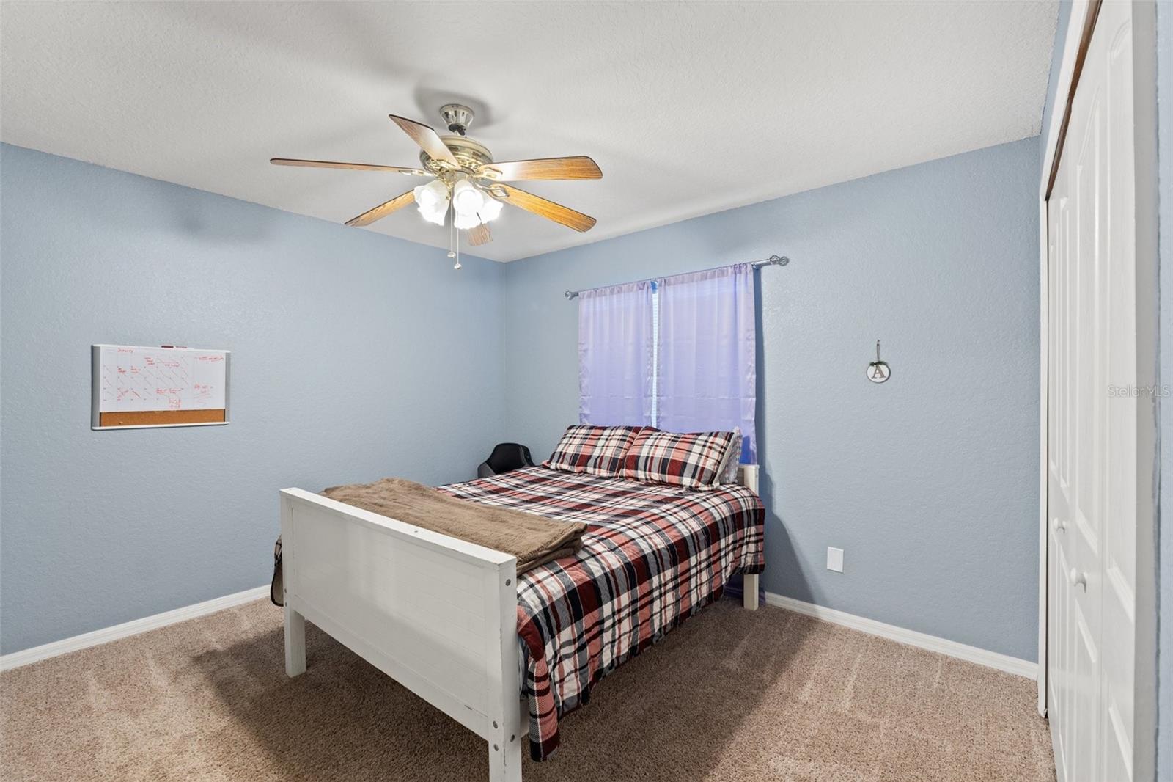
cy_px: 391
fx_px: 489
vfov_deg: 77.3
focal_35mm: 15
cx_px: 586
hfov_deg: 100.4
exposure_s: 1/5
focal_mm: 10
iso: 400
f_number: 7.1
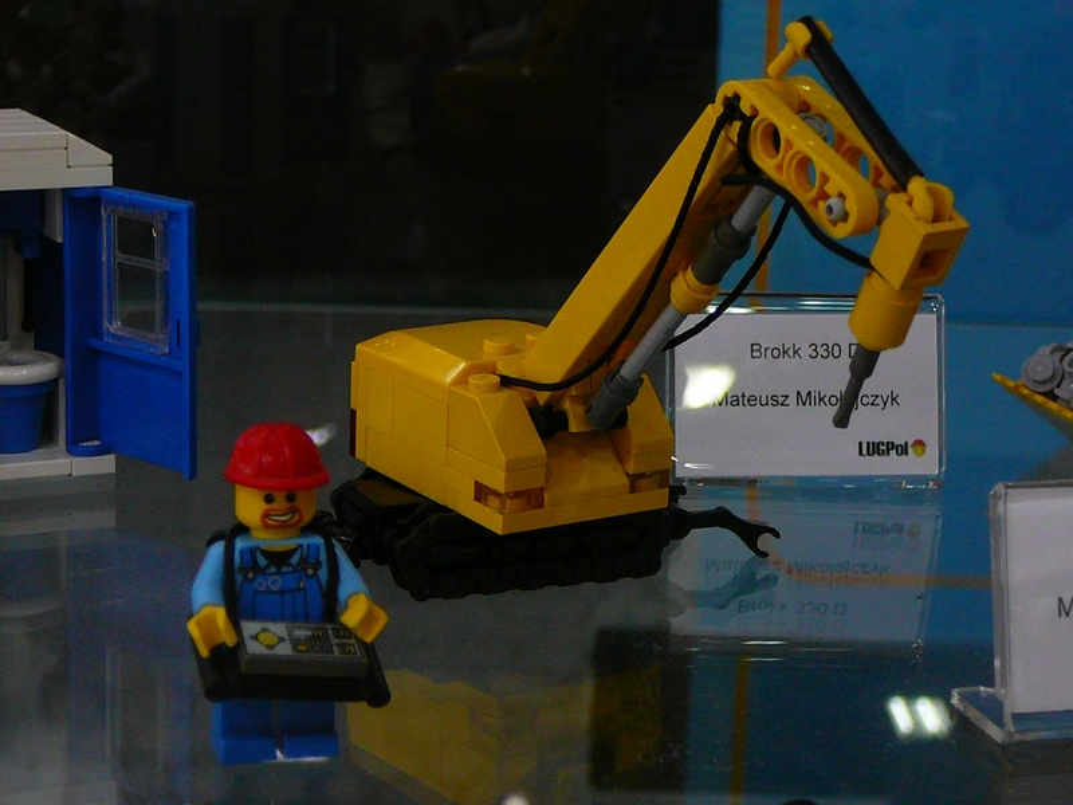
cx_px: 536
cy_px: 402
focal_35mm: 81
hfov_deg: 24.1
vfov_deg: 18.2
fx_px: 2511
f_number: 3.6
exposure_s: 1/8
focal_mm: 9.7
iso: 200
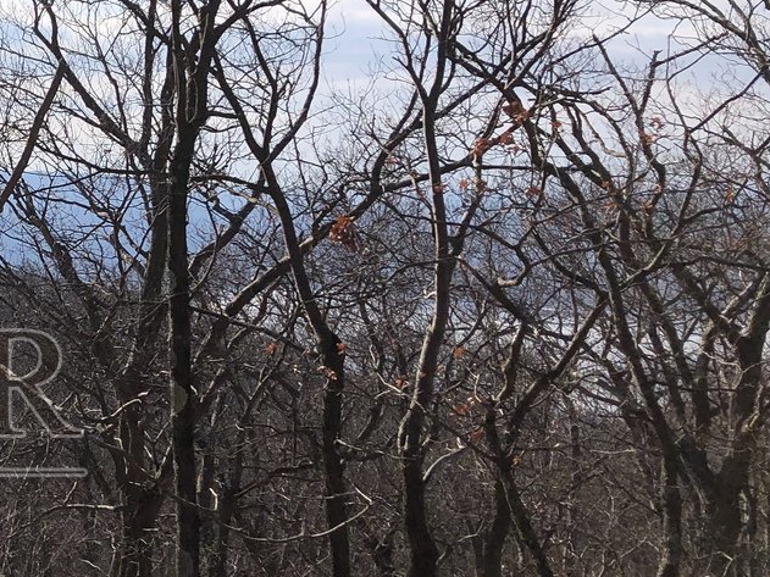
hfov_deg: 25.1
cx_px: -118
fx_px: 1579
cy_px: 412
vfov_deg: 20.6
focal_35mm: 71
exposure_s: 1/6098
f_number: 1.8
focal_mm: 3.99
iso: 25
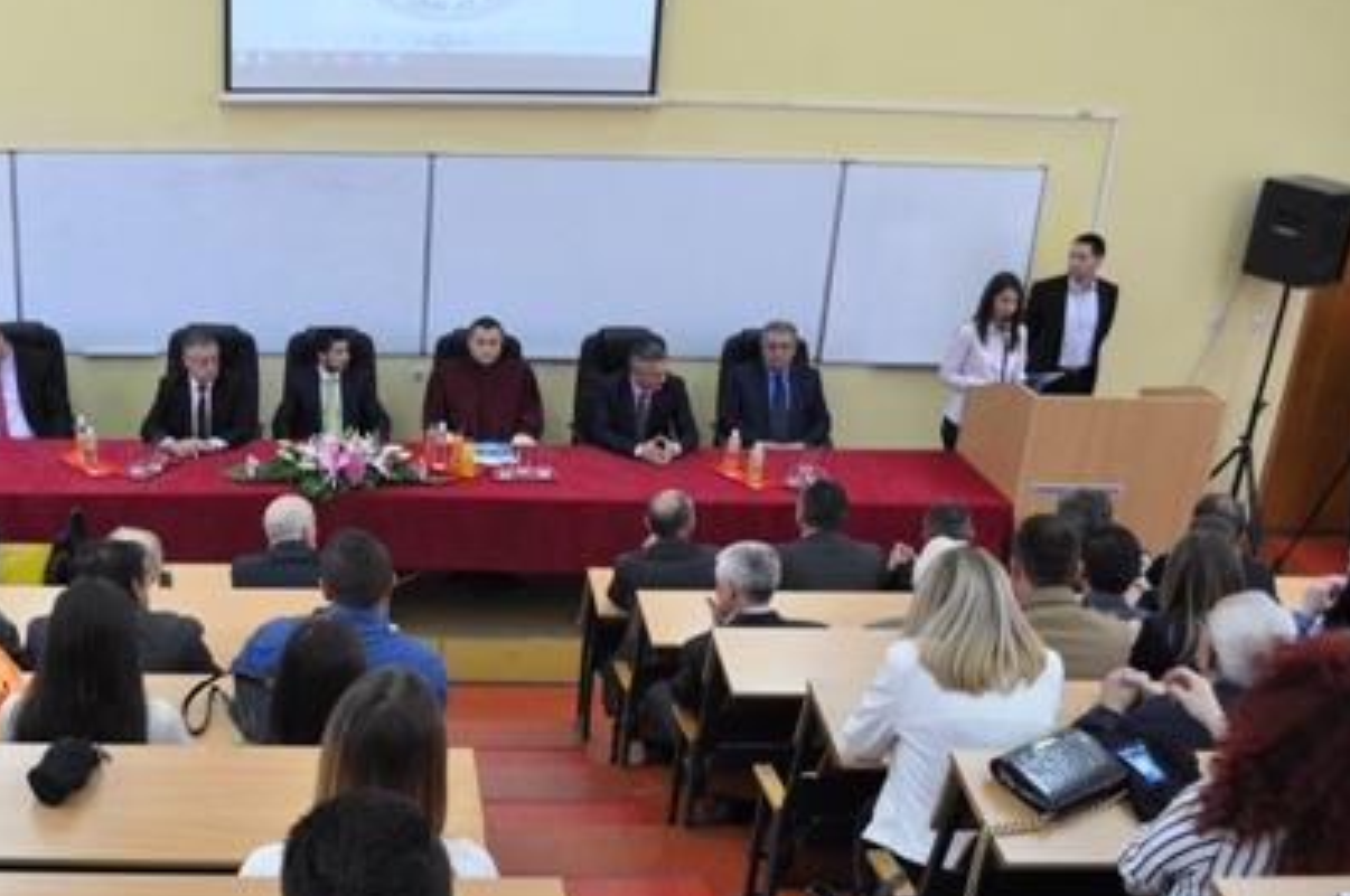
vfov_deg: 30.9
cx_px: 285
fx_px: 1611
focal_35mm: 43
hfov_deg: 43.5
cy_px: 586
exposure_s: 1/20
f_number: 4.5
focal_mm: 18
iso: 400
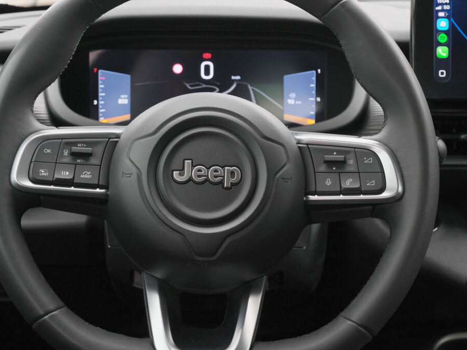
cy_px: 176
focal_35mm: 74
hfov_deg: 26.3
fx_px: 998
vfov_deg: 19.9
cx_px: 208
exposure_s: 1/100
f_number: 8
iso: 2000
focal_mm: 45
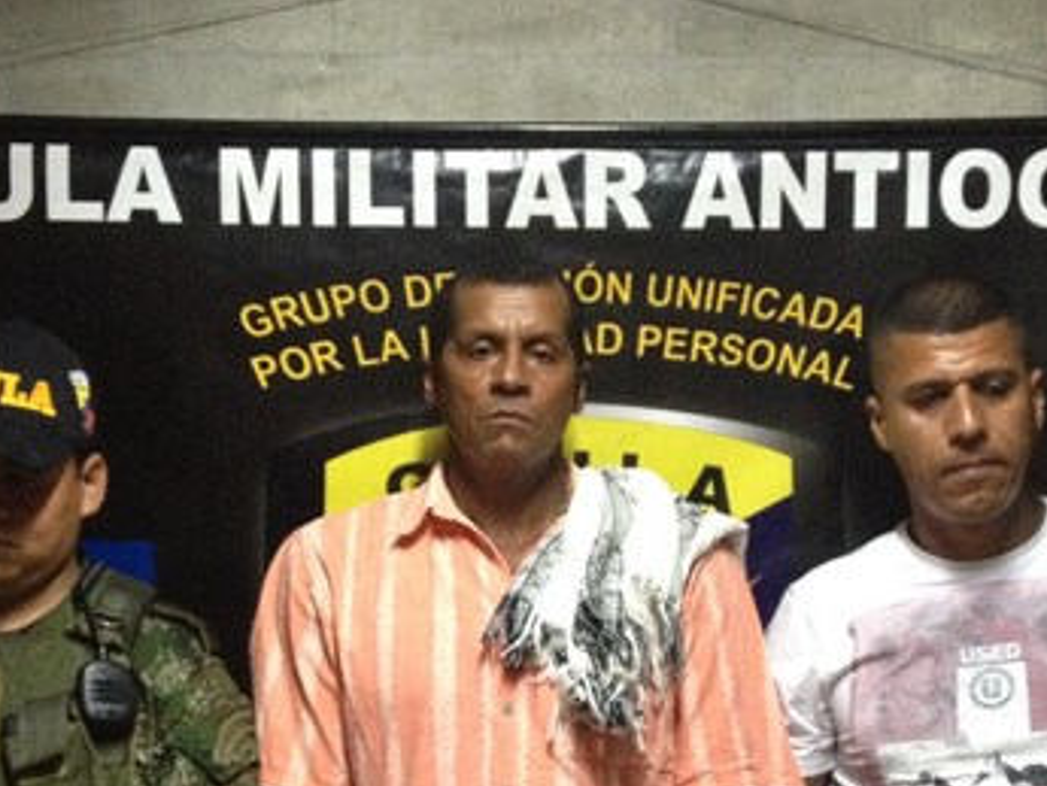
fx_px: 2088
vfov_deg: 20.9
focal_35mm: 69
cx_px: 607
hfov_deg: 28.1
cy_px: 698
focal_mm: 4.28
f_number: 2.4
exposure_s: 1/17
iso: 400
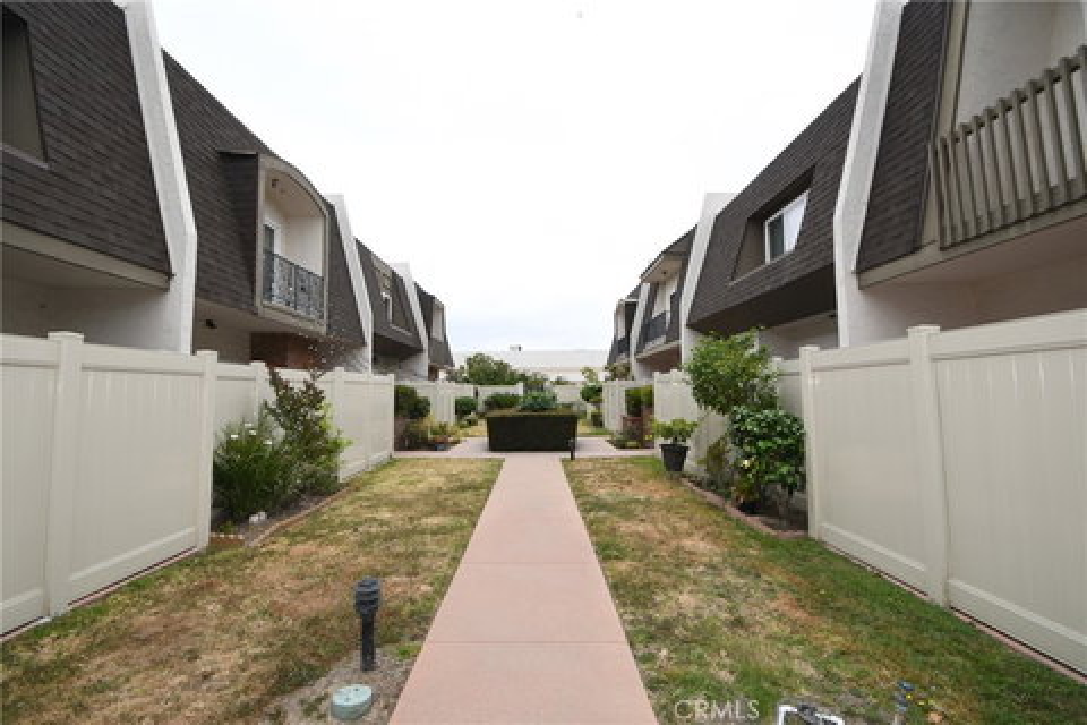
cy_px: 362
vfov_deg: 77.3
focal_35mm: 15
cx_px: 544
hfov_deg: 100.4
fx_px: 453
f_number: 6.3
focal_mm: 10
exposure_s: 1/200
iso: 100
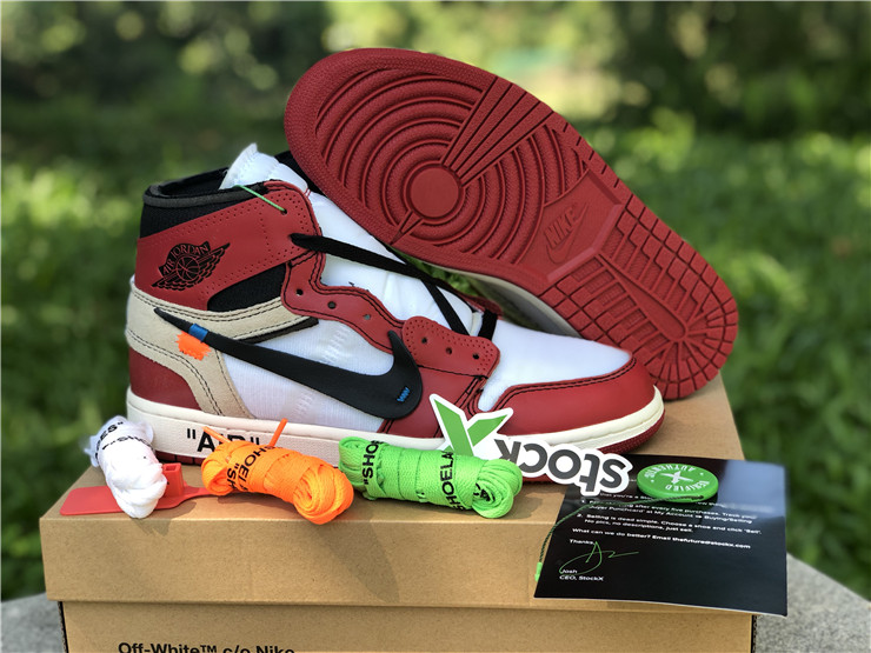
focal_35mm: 52
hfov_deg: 36.8
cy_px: 326
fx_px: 1308
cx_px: 436
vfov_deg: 28.0
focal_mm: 6
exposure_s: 1/100
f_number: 2.4
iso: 16
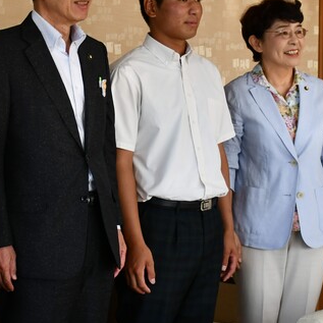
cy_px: 117
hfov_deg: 19.6
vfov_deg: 19.7
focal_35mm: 88
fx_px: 929
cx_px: 80
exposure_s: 1/250
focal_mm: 30
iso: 500
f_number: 4
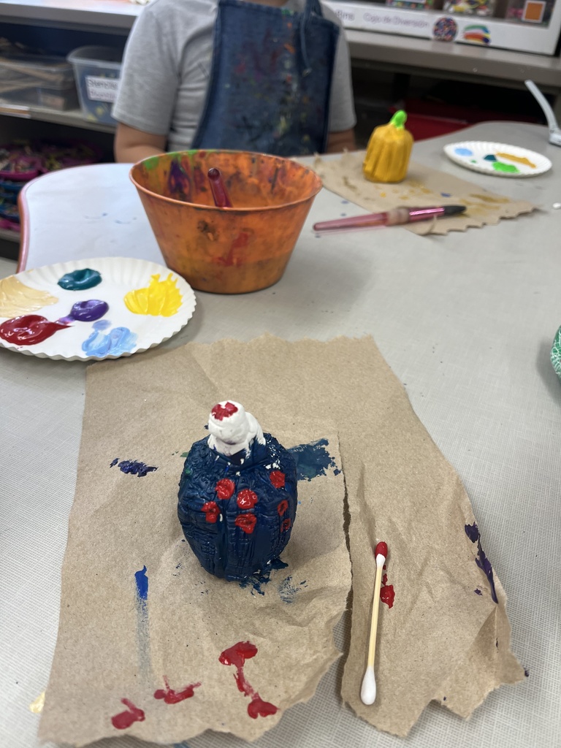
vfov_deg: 67.3
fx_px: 562
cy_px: 374
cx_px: 280
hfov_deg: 53.1
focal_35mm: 26
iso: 64
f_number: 1.6
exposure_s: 1/120
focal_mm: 5.1
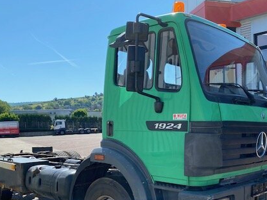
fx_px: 309
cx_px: 135
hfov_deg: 46.8
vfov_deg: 35.4
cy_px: 142
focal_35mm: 40
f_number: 1.8
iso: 32
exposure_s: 1/1232
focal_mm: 4.25
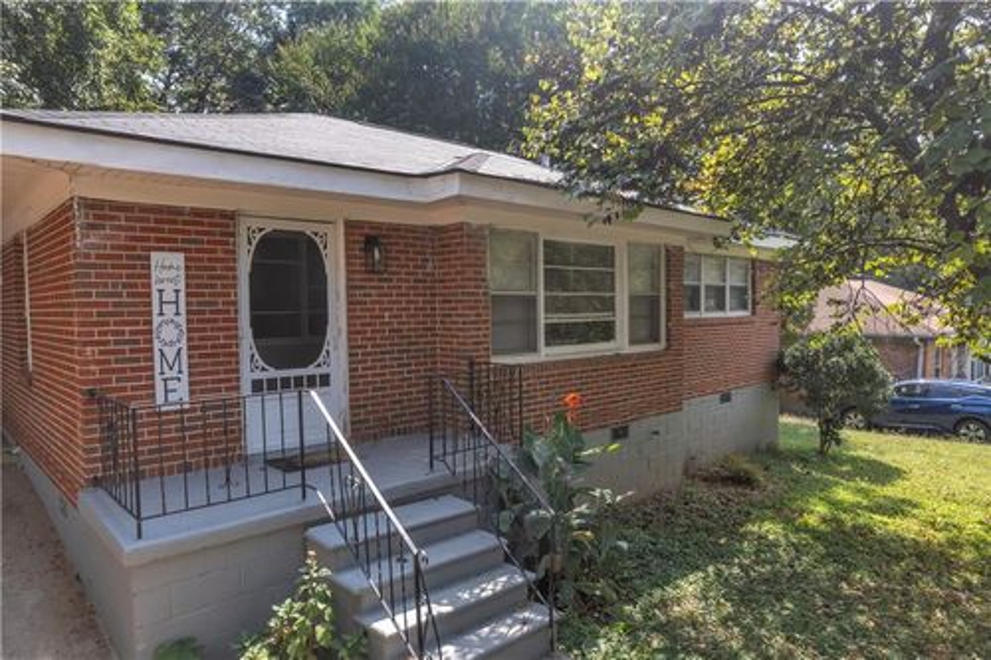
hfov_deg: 78.6
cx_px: 496
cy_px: 330
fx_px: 605
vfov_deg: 57.2
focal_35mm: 22
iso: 110
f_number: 2.8
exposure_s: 1/30
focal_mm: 8.38
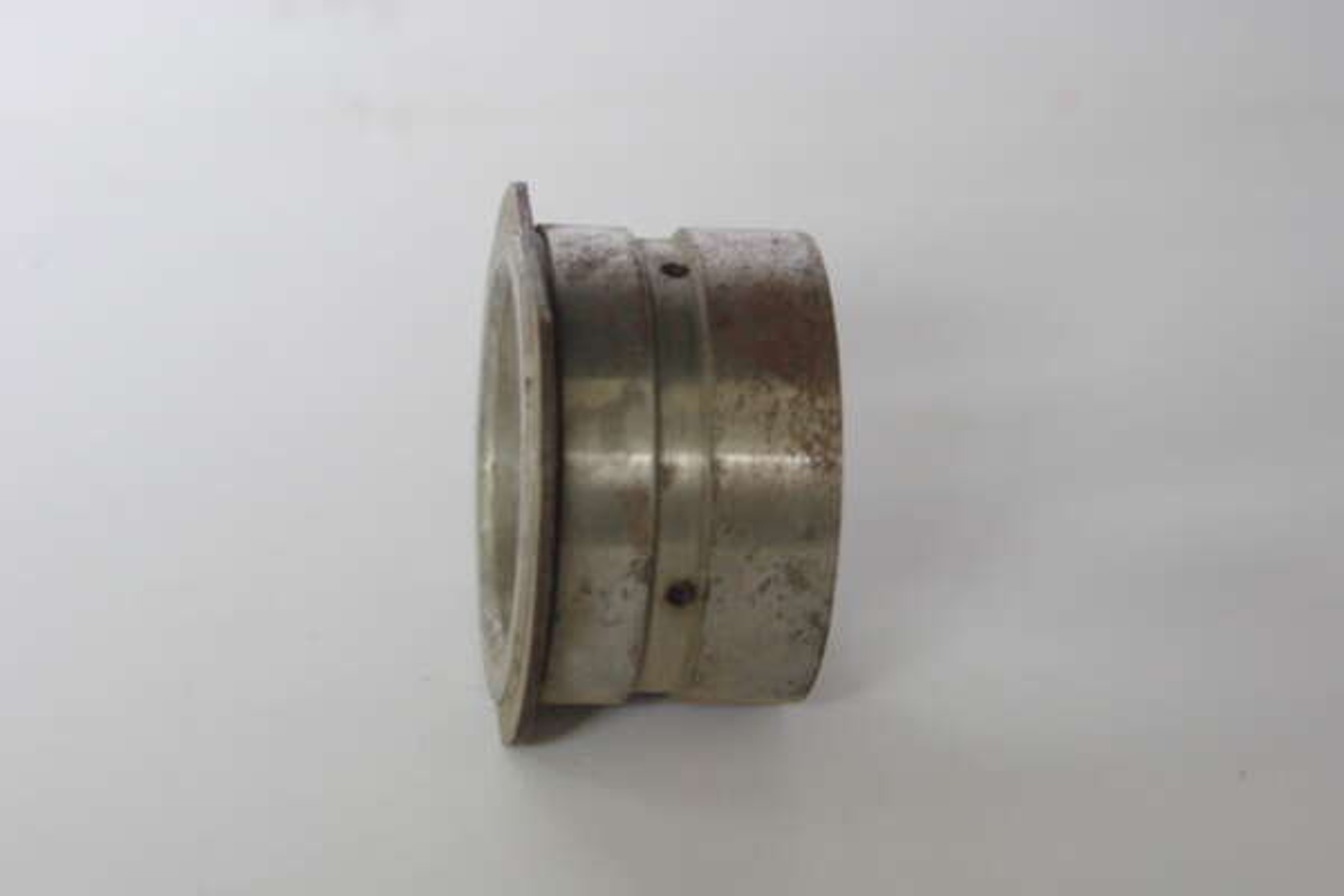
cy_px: 448
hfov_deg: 17.1
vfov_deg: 11.4
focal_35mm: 120
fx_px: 4480
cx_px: 672
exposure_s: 1/30
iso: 800
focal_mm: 80
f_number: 8
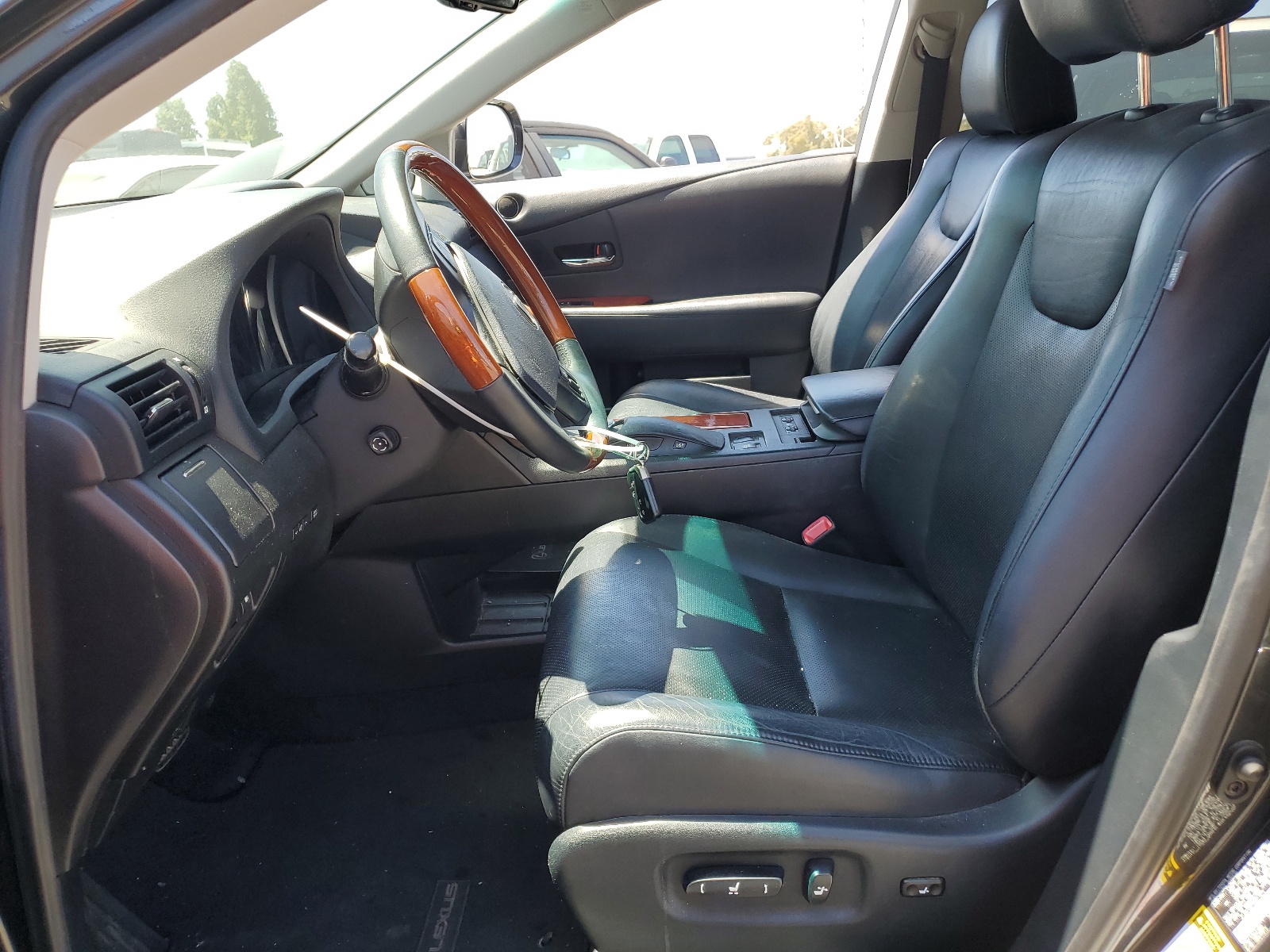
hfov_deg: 67.3
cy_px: 476
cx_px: 635
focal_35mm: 26
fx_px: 954
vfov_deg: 53.1
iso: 50
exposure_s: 1/370
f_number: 1.5
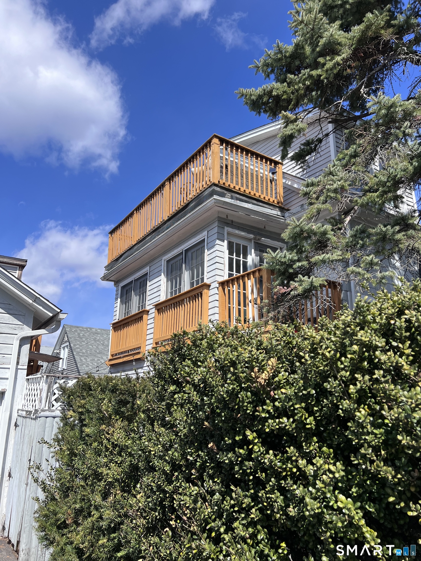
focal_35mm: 26
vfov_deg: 67.3
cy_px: 280
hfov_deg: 53.1
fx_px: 422
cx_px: 210
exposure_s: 1/3356
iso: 50
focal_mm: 5.7
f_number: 1.5
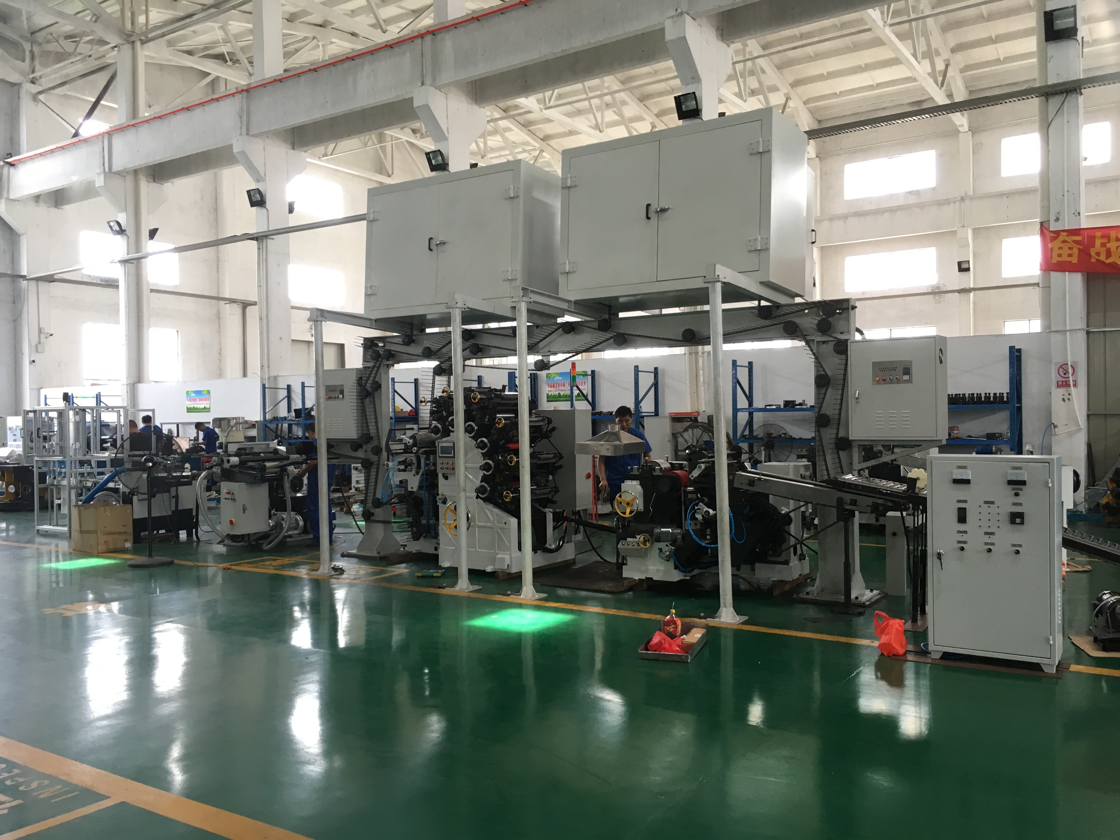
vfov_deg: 48.2
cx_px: 560
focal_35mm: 29
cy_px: 420
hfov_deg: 61.7
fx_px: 938
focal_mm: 4.15
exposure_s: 1/33
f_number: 2.2
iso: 50
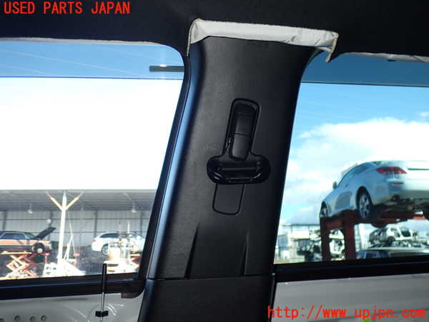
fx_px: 372
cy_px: 161
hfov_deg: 60.0
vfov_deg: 46.8
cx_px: 214
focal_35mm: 30
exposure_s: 1/30
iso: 100
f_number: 6.3
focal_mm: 5.4
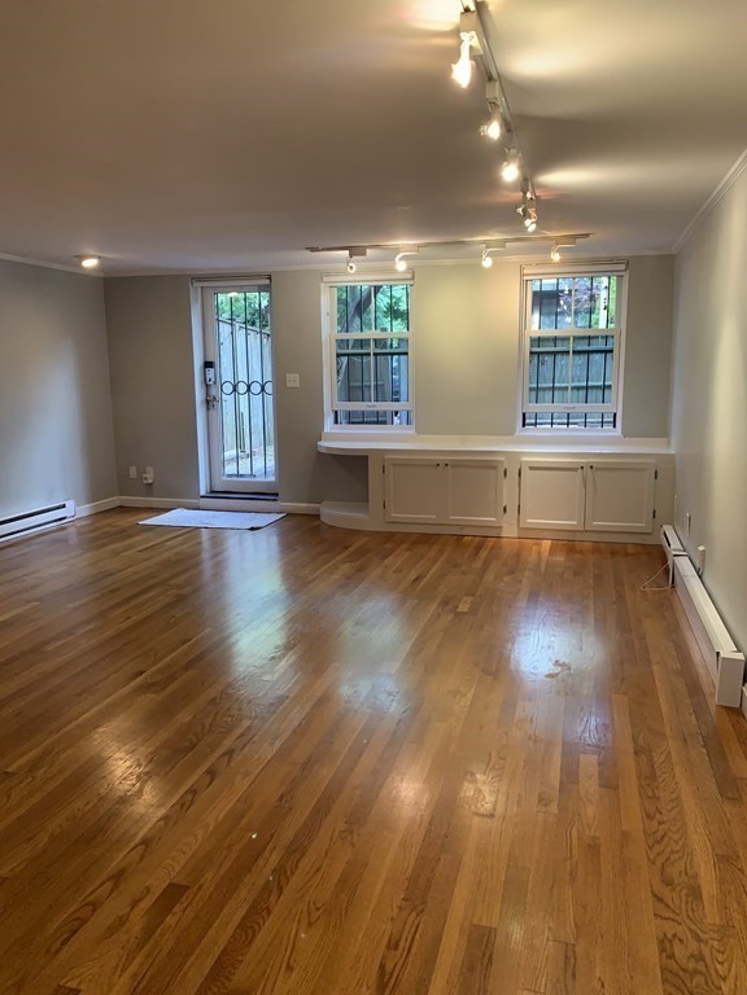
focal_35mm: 26
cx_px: 374
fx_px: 748
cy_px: 498
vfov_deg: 67.3
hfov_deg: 53.1
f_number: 1.8
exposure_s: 1/60
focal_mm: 4.25
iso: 125
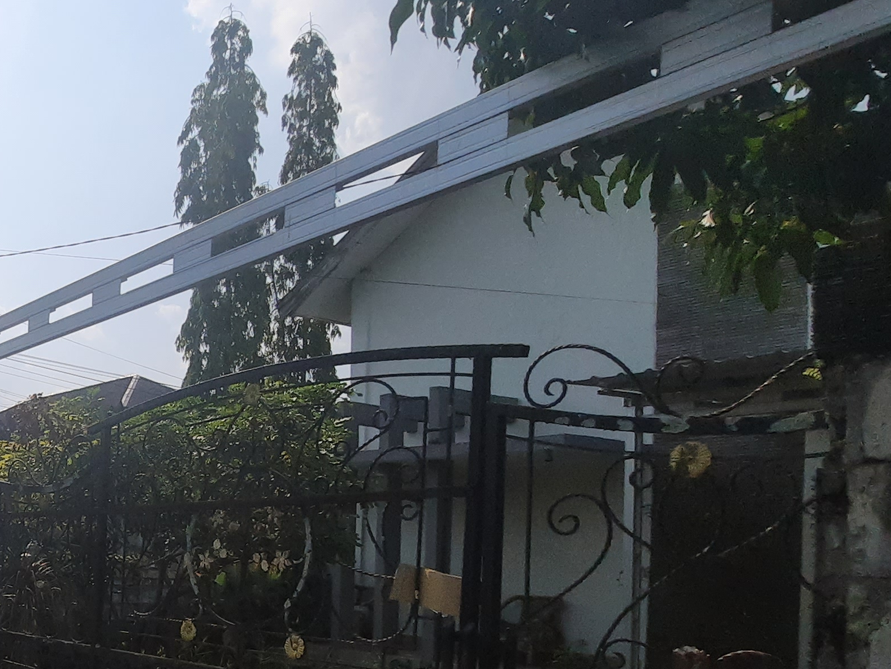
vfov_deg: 41.4
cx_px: -124
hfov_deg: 41.8
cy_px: 521
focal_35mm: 33
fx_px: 849
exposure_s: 1/4184
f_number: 2.2
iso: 40
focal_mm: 1.74
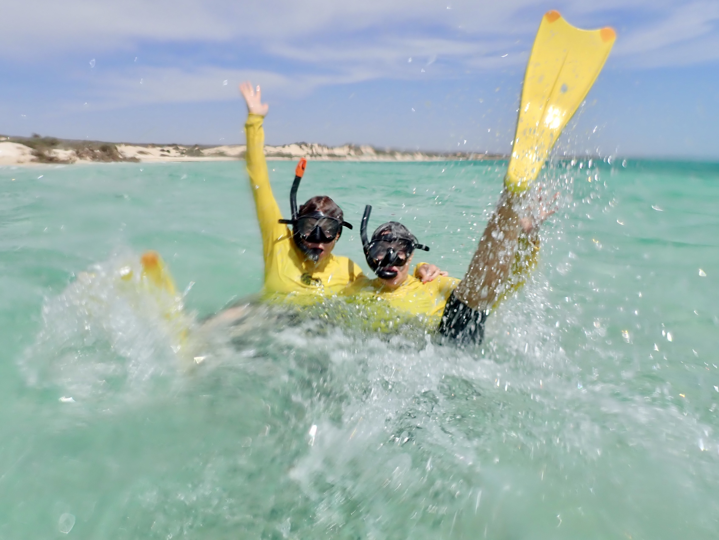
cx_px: 360
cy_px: 270
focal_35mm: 25
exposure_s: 1/400
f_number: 8
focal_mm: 4.5
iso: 100
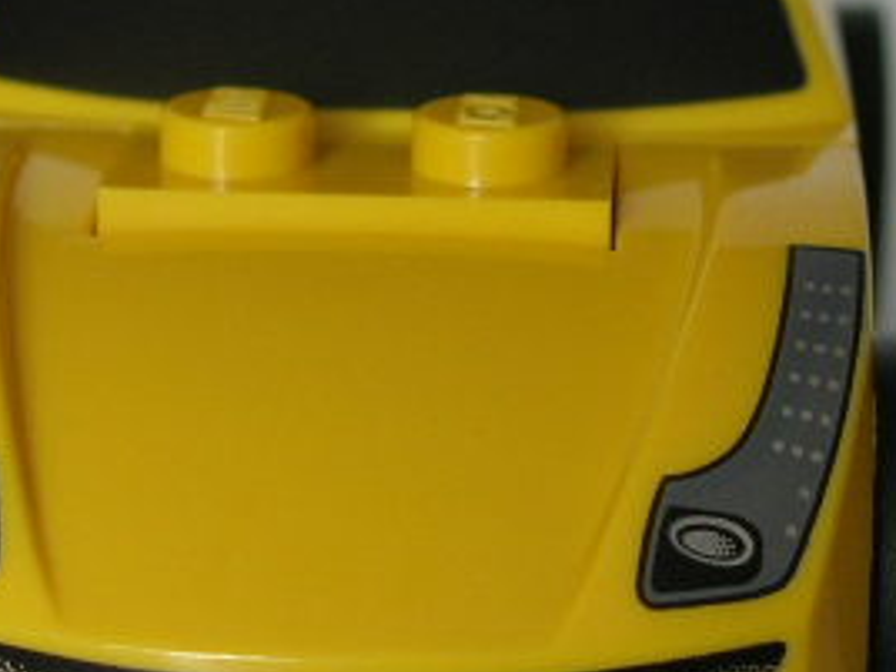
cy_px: 304
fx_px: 3753
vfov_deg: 10.2
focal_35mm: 145
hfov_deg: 13.6
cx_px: 384
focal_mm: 7.8
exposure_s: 1/18.3
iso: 64
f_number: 2.8
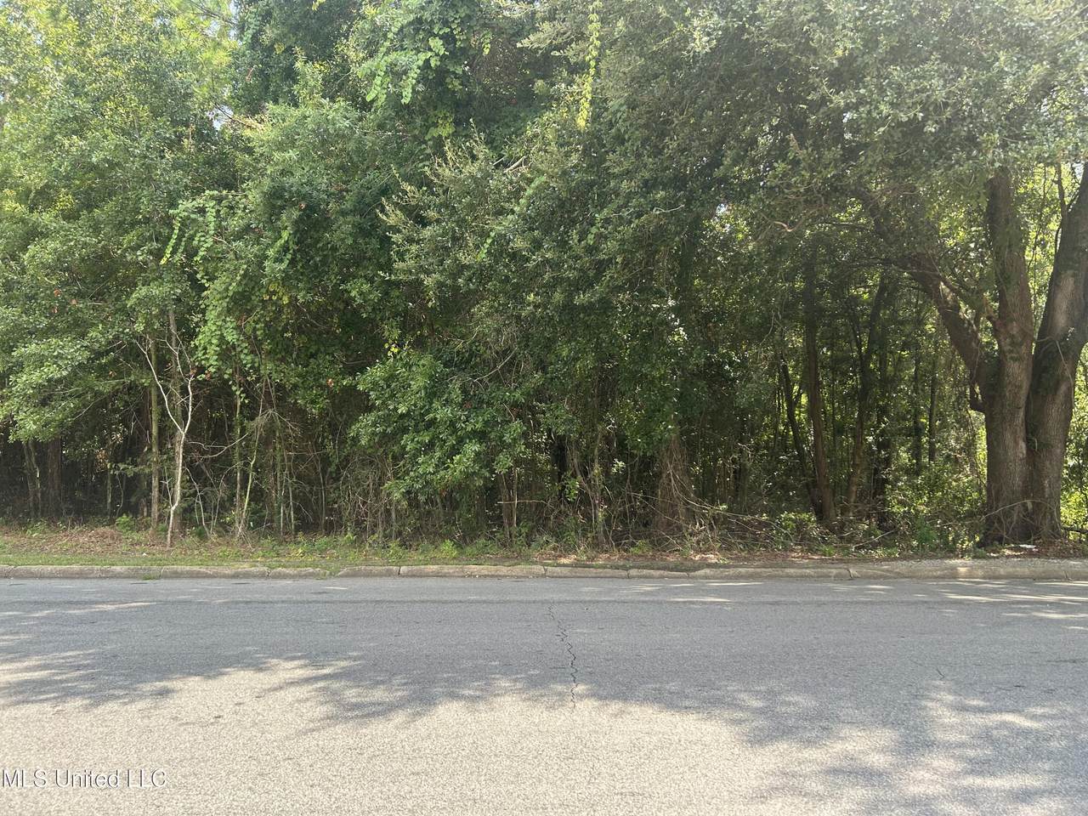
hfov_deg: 67.3
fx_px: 817
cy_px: 408
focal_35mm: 26
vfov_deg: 53.1
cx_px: 544
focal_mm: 5.7
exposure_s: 1/591
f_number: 1.5
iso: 50
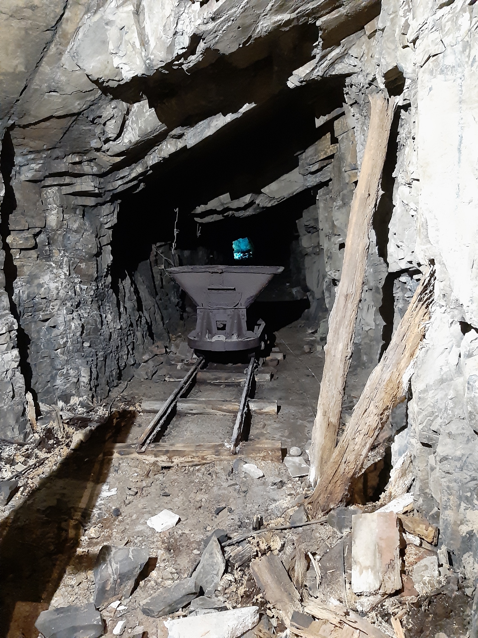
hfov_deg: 51.4
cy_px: 319
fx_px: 497
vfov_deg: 65.3
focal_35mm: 27
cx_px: 239
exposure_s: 1/10
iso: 1000
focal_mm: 3.93
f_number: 1.7
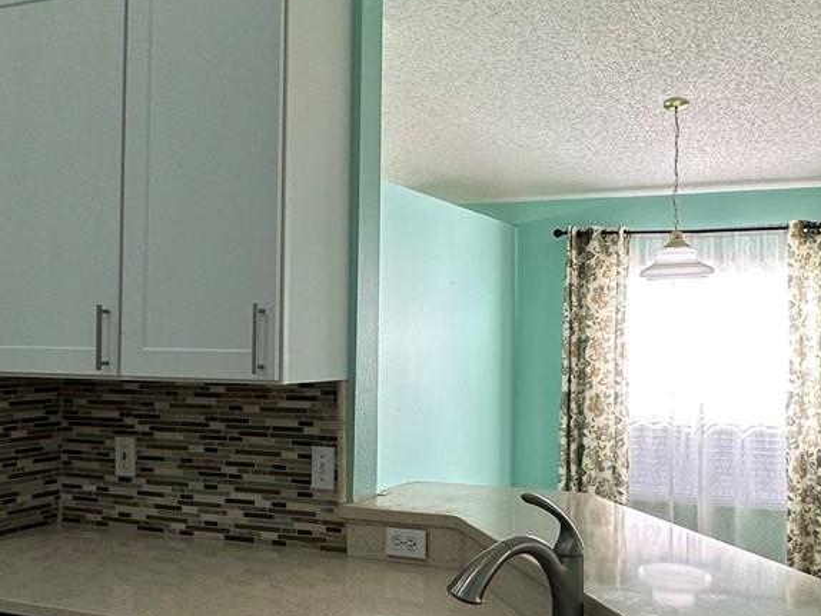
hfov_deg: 47.6
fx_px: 925
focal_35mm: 39
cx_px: 492
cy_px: 323
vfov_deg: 36.8
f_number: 2.2
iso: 80
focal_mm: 2.22
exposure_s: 1/120
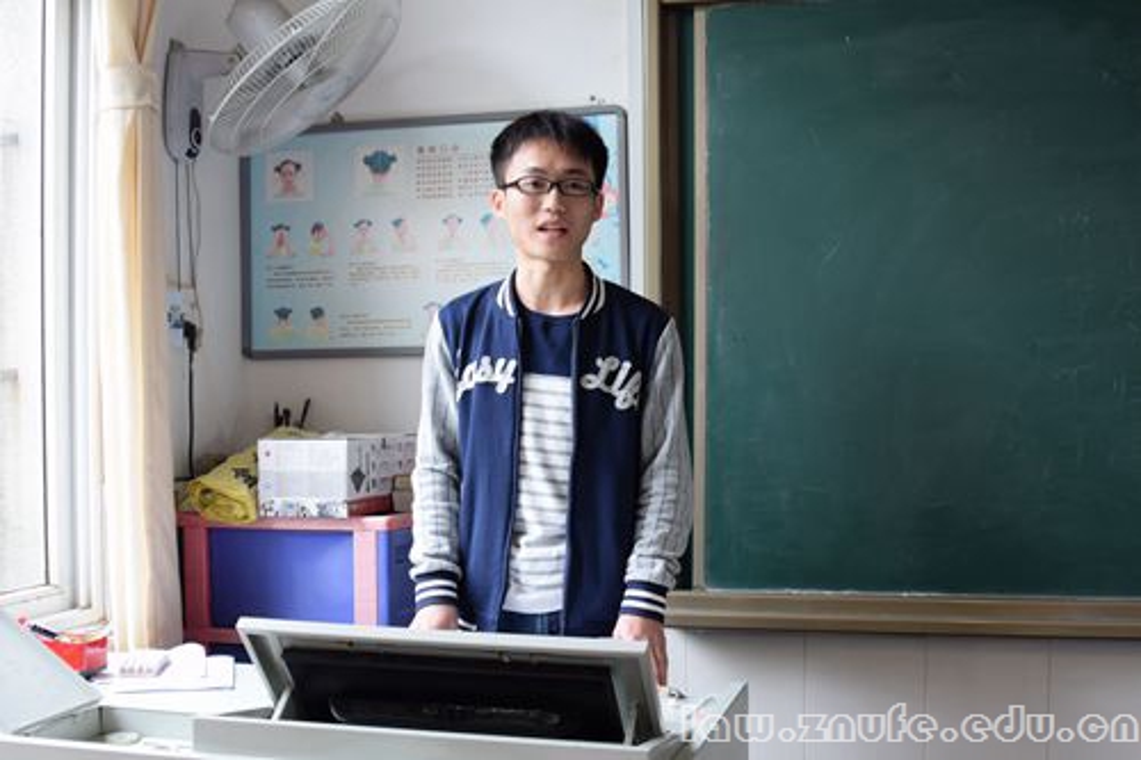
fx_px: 1331
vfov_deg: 31.9
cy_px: 380
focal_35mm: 42
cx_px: 570
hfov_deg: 46.4
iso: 200
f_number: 4
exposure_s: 1/40
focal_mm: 28
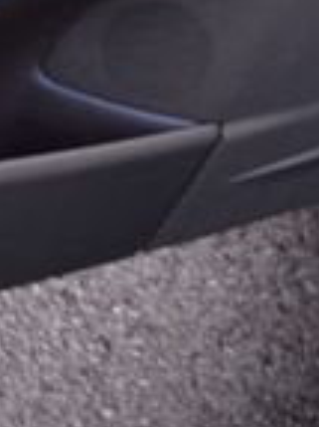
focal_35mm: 155
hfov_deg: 9.3
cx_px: -152
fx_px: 1907
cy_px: -161
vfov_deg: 12.3
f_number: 4
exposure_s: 1/60
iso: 400
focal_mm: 24
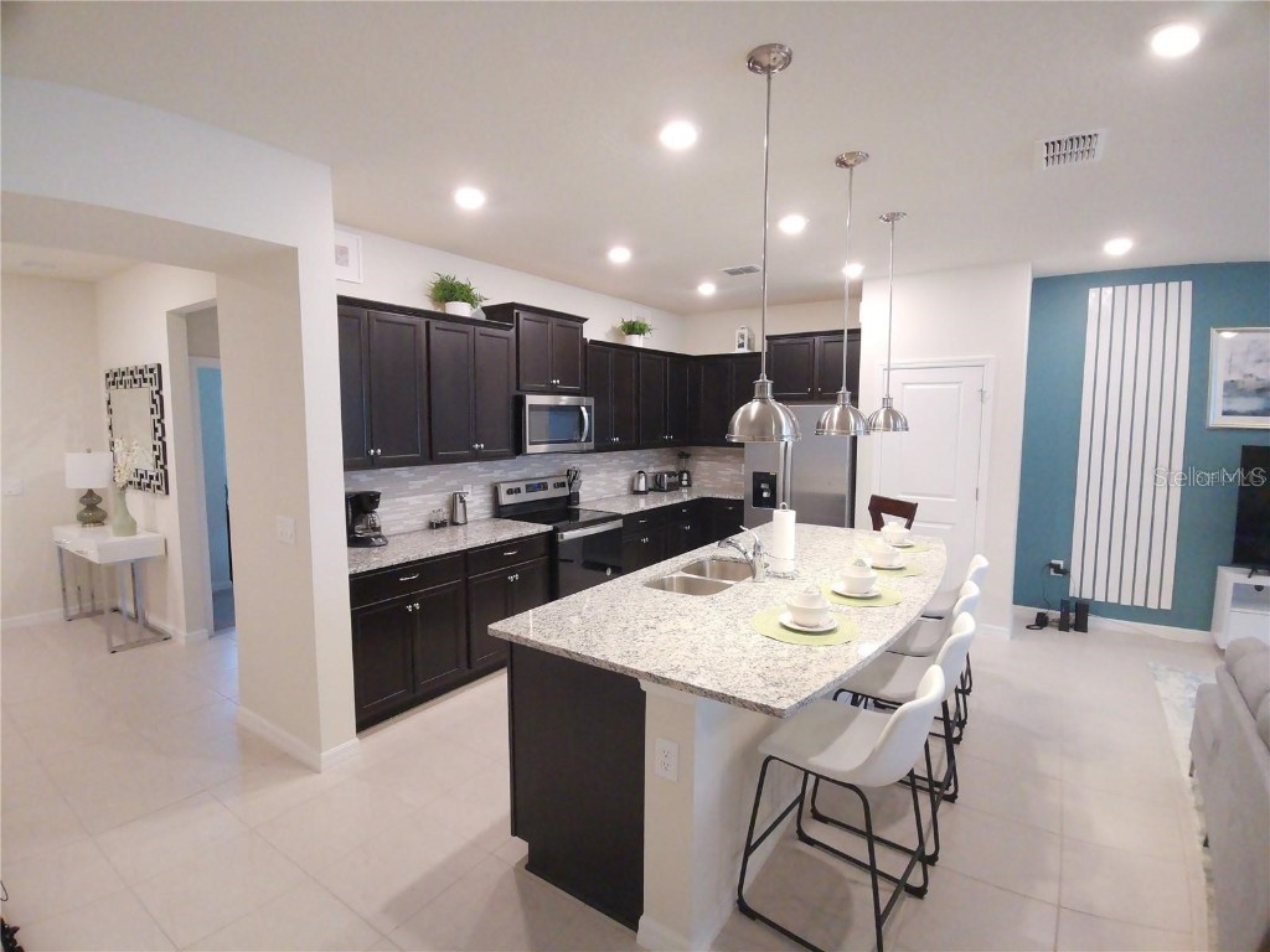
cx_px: 635
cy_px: 476
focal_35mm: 17
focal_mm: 2.26
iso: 400
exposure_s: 1/50
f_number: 2.2
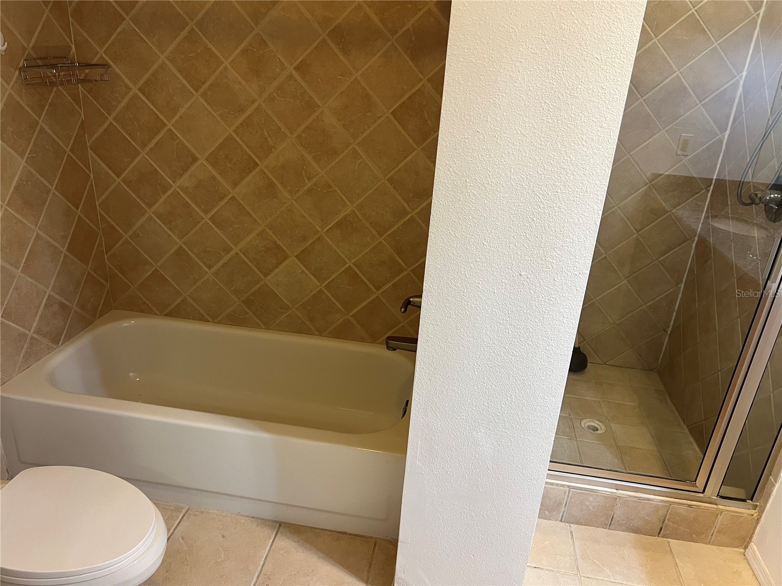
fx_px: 587
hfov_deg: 67.3
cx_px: 391
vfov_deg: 53.1
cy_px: 293
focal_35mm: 26
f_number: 1.5
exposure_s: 1/60
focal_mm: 5.7
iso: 160
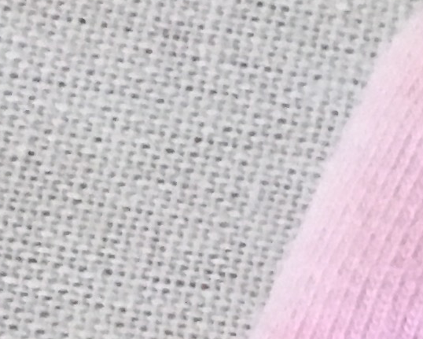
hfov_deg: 7.9
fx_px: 2656
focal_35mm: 212
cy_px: 759
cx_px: 1259
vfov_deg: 7.0
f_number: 2.2
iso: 200
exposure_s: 1/33
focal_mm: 4.15
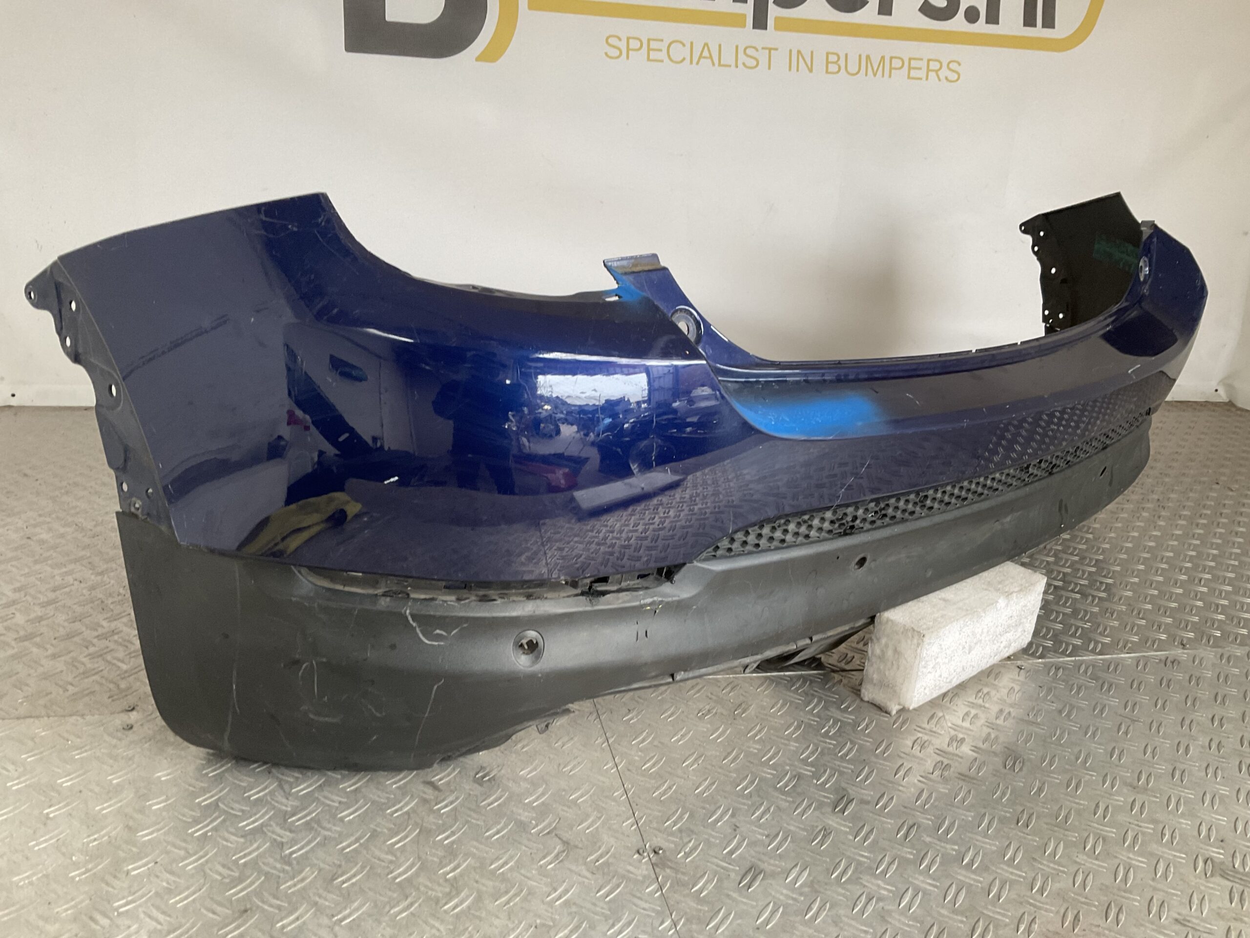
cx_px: 625
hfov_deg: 61.7
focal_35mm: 29
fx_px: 1047
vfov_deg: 48.2
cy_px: 469
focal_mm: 3
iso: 80
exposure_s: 1/50
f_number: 1.8
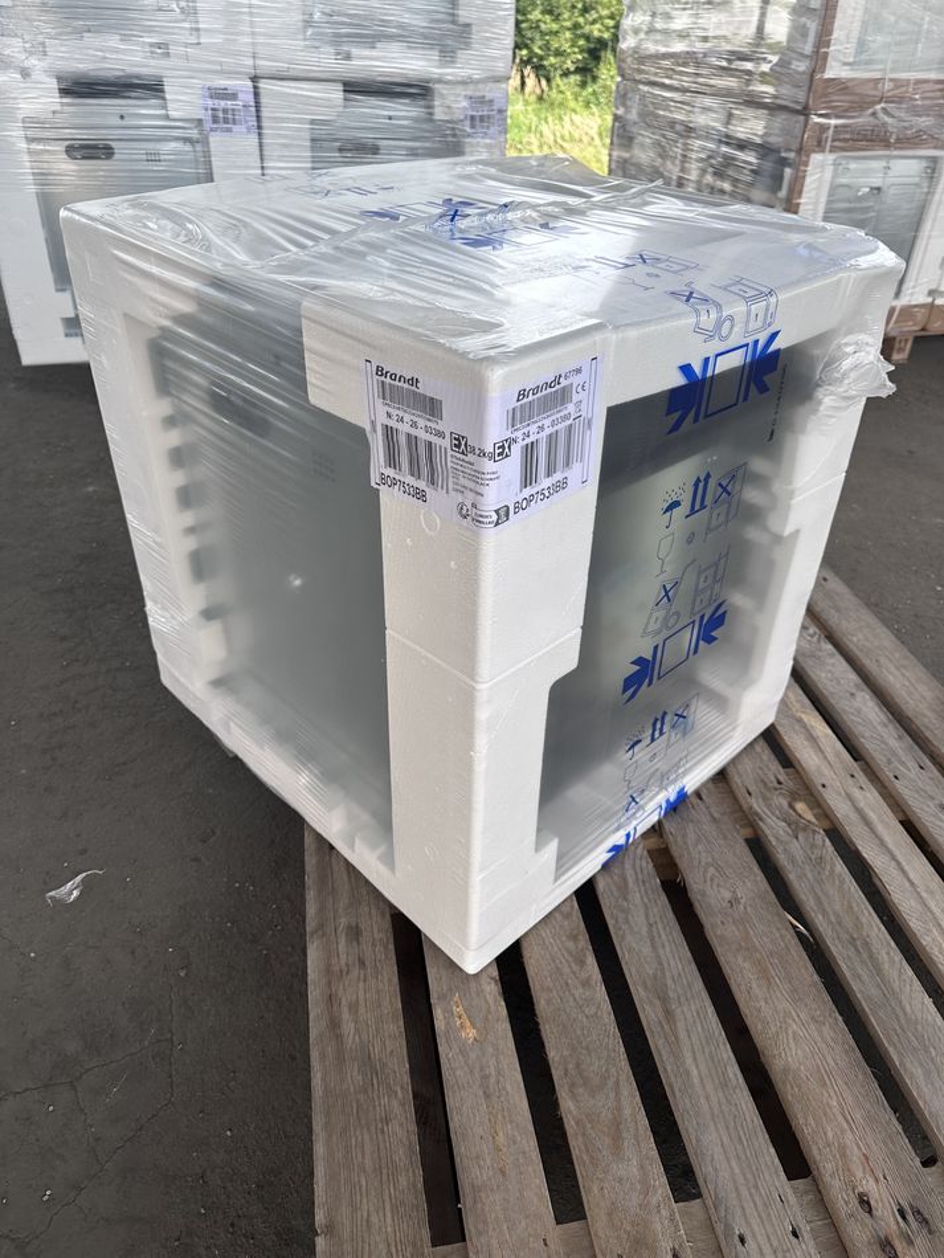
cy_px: 629
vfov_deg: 71.6
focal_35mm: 24
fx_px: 872
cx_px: 472
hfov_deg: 56.8
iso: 80
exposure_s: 1/980
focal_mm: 6.86
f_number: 1.78
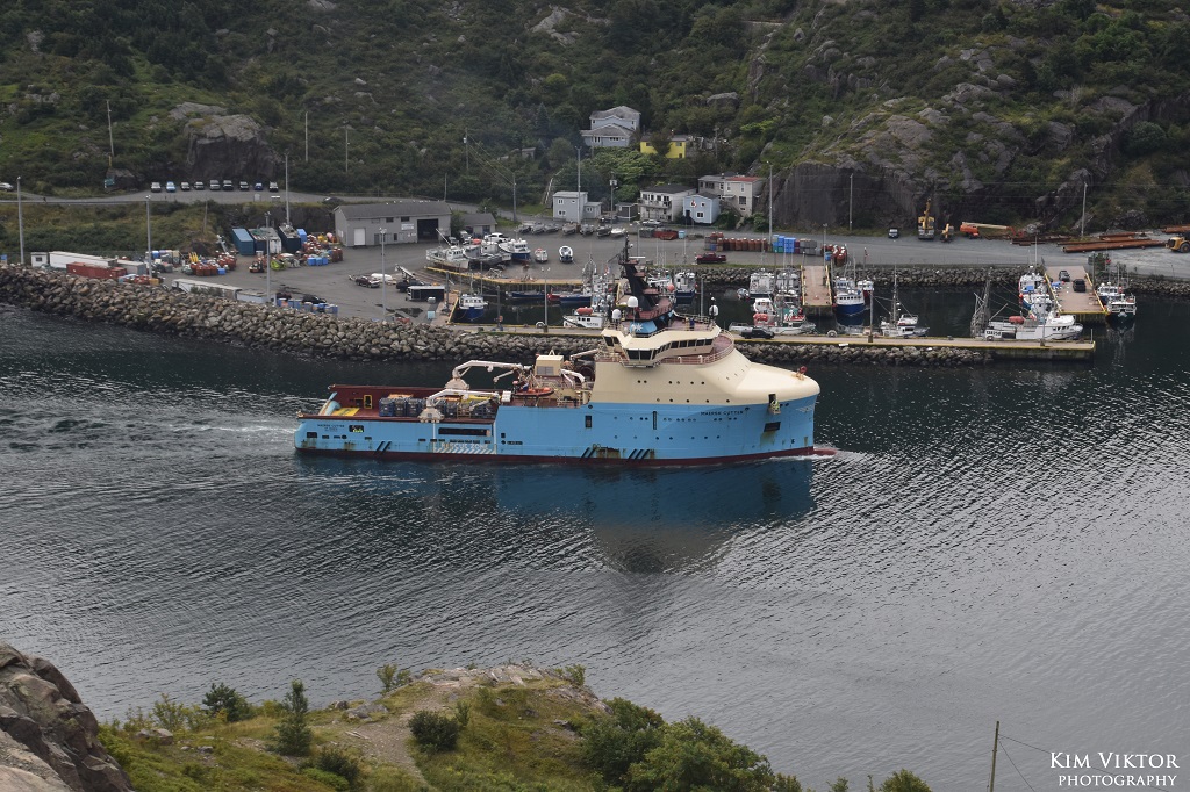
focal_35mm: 128
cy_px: 396
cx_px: 595
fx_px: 4213
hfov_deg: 16.1
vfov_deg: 10.7
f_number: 9
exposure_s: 1/320
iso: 200
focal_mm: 85
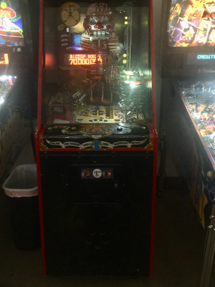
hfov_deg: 37.7
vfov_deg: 48.8
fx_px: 315
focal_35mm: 38
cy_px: 120
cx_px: 99
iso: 100
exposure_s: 1/4
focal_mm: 4.15
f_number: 2.2
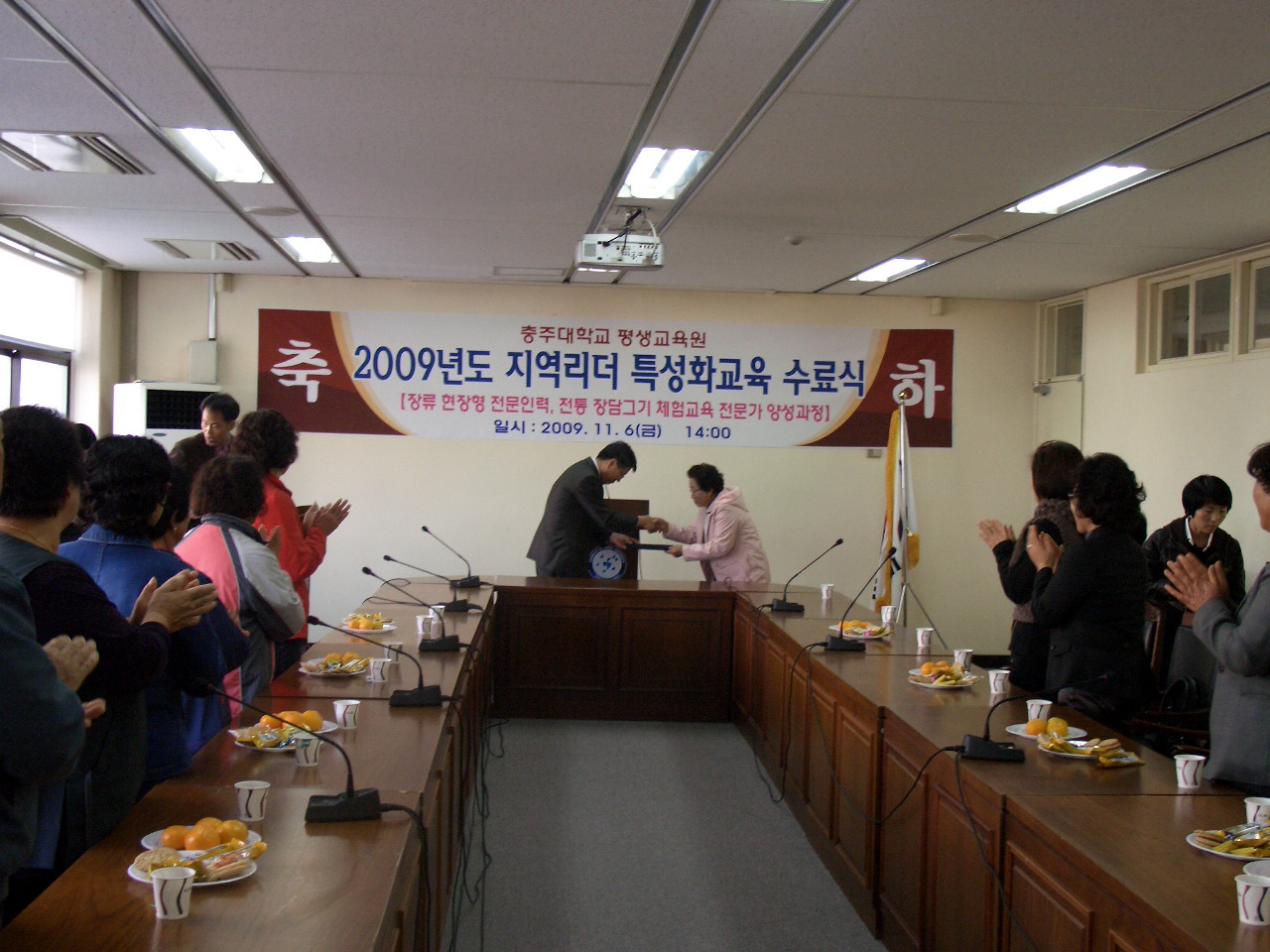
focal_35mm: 43
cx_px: 635
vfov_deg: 33.6
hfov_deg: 43.9
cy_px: 476
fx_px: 1578
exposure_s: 1/80
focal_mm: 9.2
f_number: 3
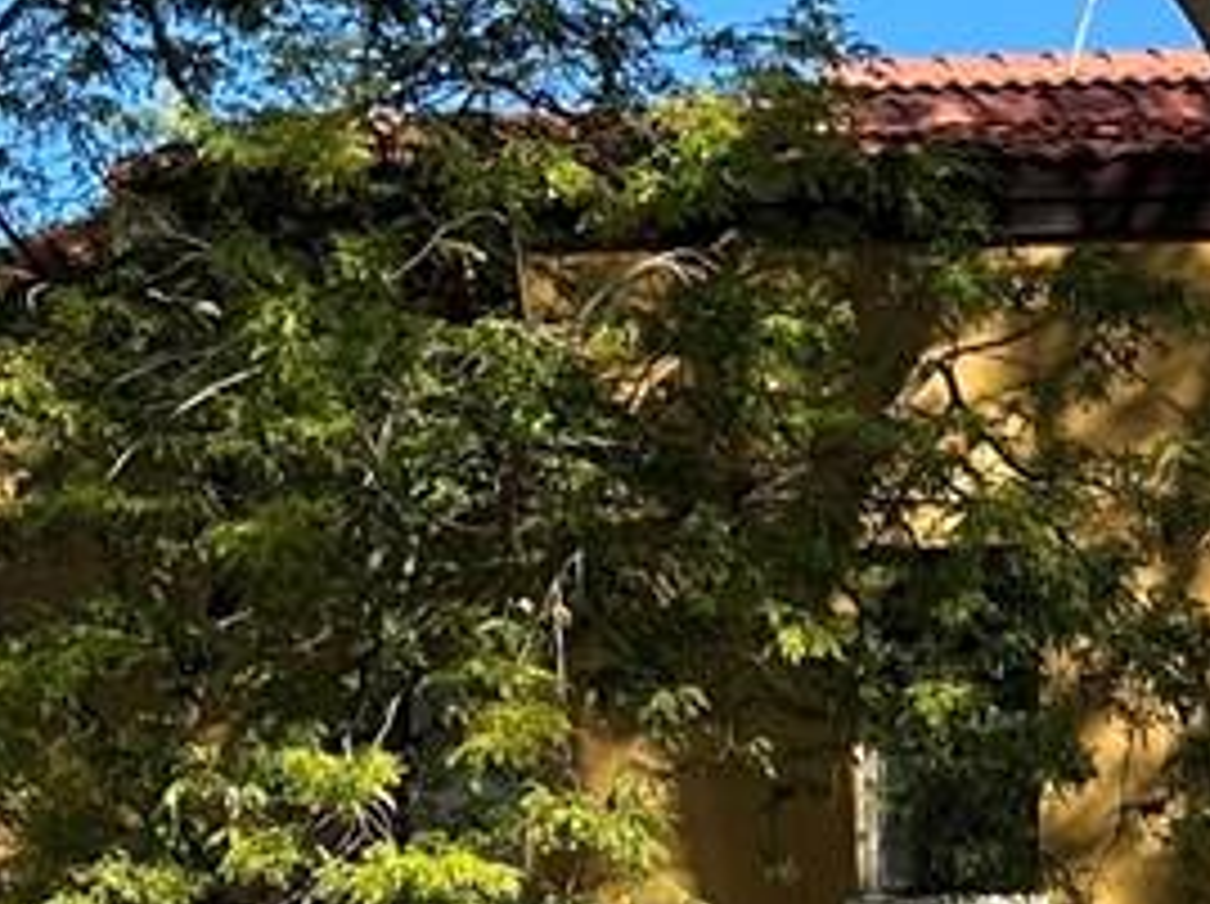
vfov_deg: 10.1
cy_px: 1282
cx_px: 1651
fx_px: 4992
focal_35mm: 143
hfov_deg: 13.3
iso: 80
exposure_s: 1/1880
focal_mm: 6.86
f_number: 1.78
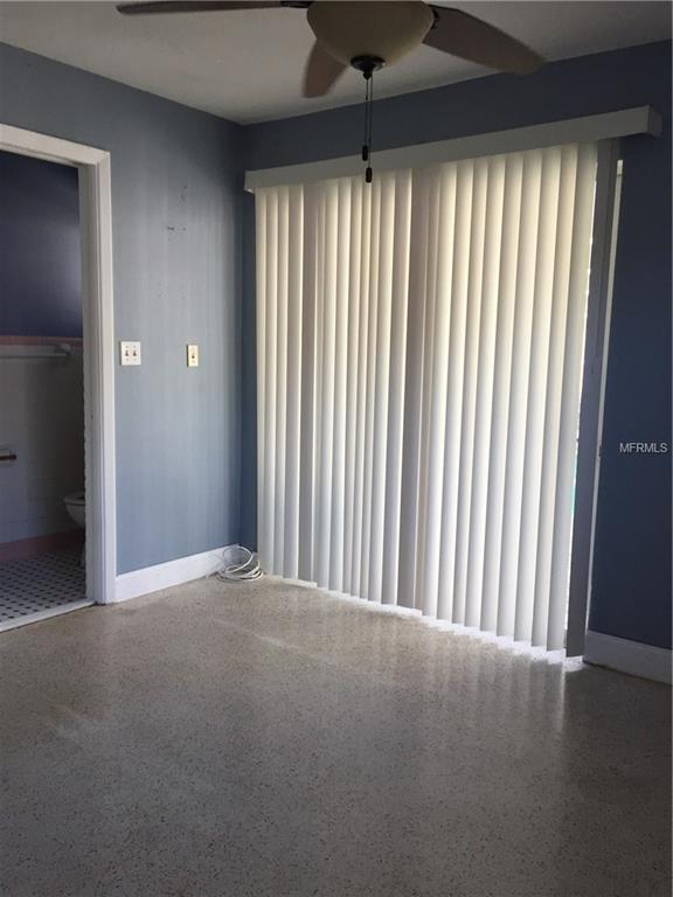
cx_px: 336
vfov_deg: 61.7
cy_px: 448
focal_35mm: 29
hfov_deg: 48.2
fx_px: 752
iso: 32
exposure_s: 1/30
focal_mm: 4.15
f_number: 2.2
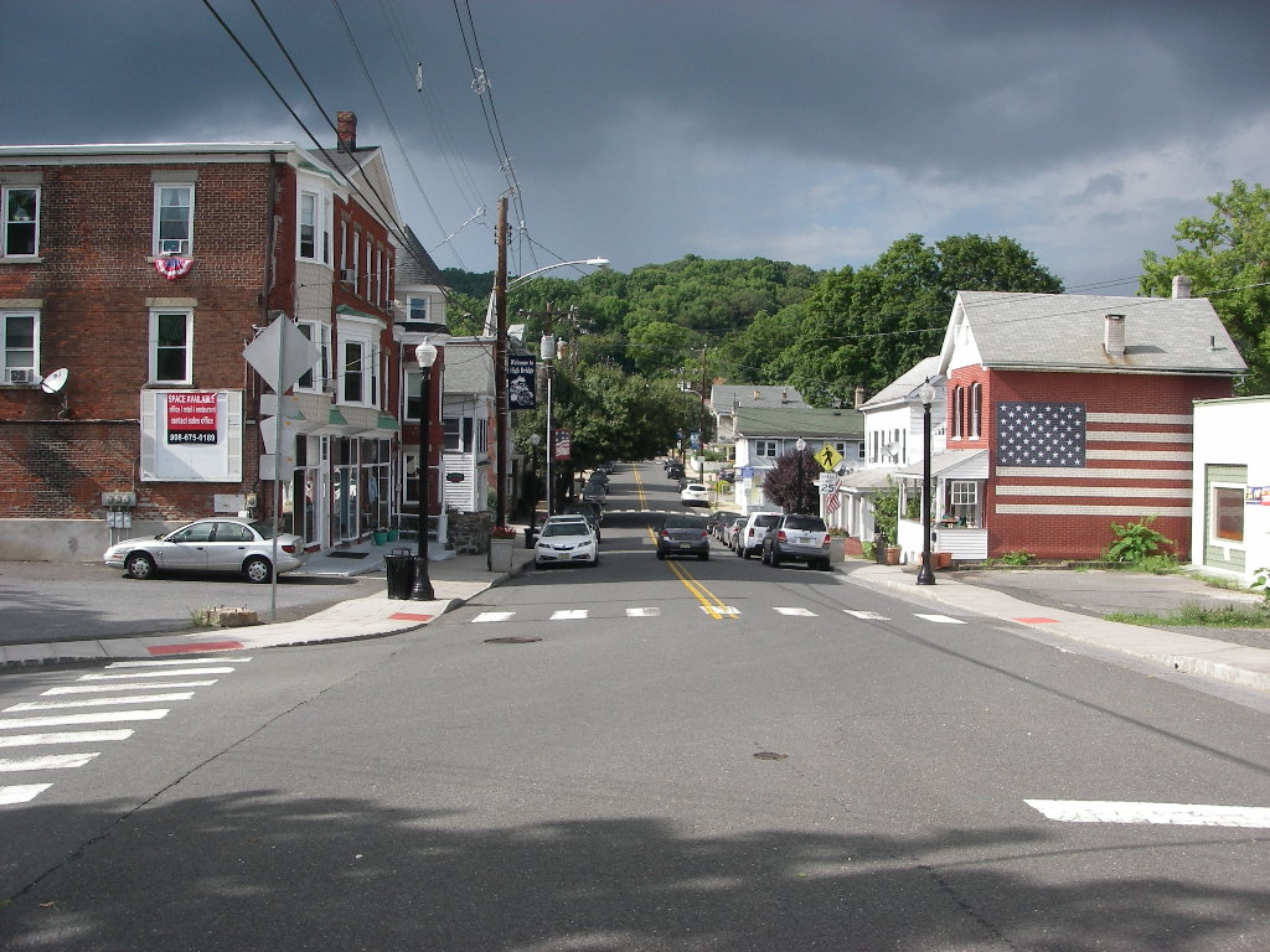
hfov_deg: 49.0
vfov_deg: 37.7
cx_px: 635
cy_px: 476
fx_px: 1394
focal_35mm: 38
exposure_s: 1/125
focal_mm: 6.3
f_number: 6.6
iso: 64
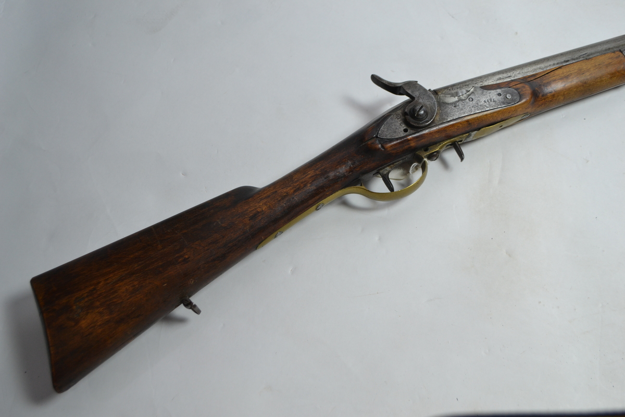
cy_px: 208
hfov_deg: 53.1
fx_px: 625
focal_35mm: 36
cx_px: 312
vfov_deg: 36.9
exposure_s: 1/25
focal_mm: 24
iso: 400
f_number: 4
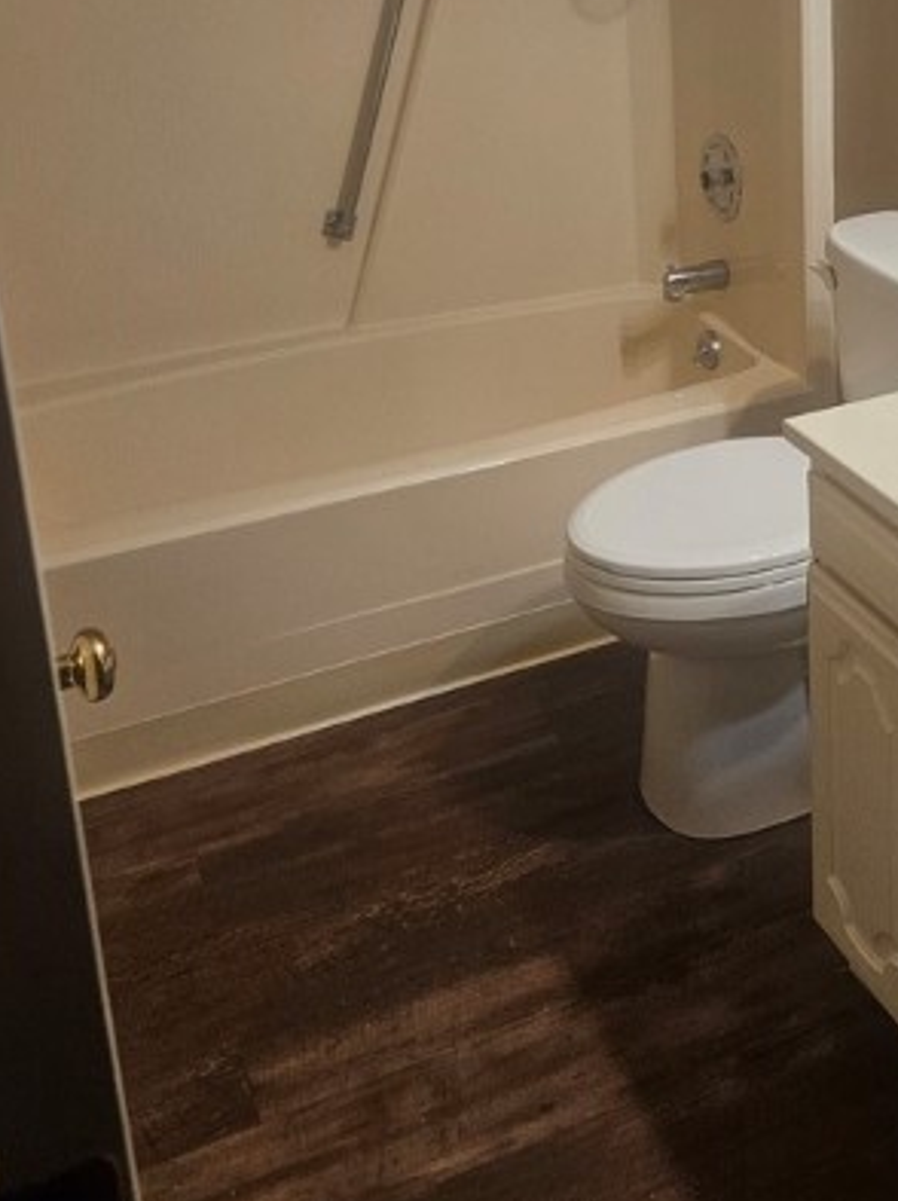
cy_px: 196
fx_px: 1559
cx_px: 724
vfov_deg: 40.0
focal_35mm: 45
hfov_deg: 31.3
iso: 320
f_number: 1.8
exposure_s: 1/120
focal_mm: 5.4
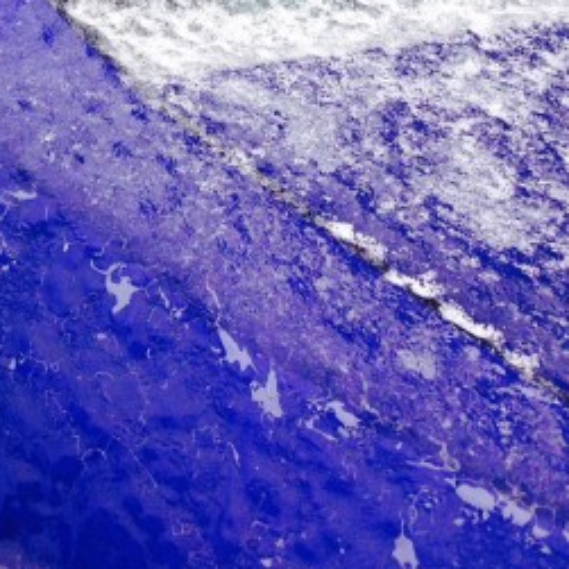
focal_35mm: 99
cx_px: -298
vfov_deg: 16.8
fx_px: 1841
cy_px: -128
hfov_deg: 16.0
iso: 50
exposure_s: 1/217
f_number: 2.4
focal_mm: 4.12
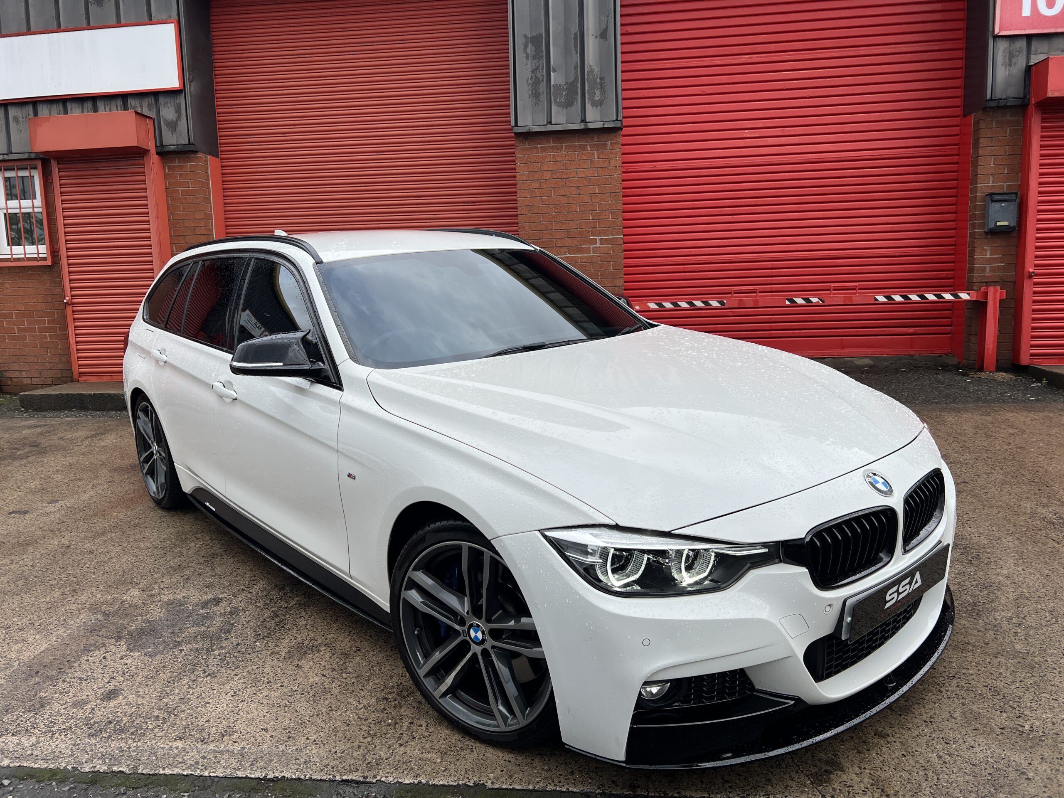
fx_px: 799
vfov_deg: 53.1
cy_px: 399
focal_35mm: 26
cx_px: 532
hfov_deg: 67.3
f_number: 1.5
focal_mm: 5.7
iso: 50
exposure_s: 1/2841
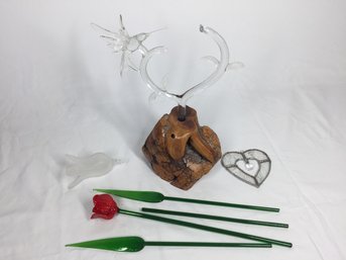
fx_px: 290
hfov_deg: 61.7
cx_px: 173
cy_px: 130
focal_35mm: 29
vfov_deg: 48.2
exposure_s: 1/142
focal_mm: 4.15
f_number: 2.2
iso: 32
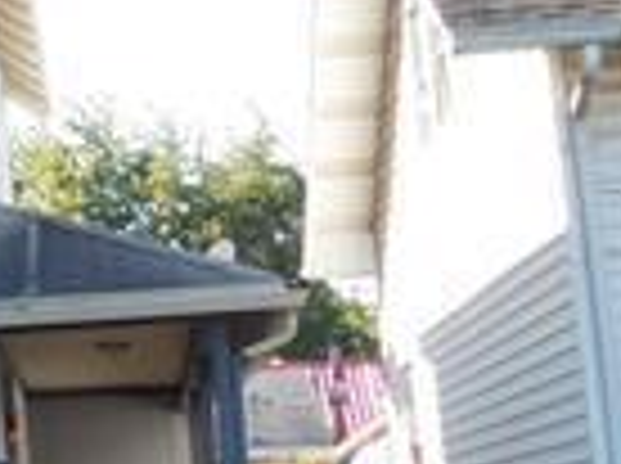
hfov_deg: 15.1
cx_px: -448
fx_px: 2077
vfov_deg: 12.7
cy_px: 232
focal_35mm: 116
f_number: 3.2
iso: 125
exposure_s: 1/400
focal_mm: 5.3
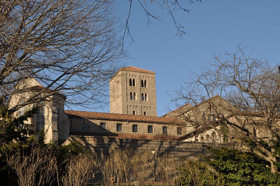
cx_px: 140
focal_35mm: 48
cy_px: 93
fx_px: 373
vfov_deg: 28.0
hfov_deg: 41.2
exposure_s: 1/160
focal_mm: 32
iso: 200
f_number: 13
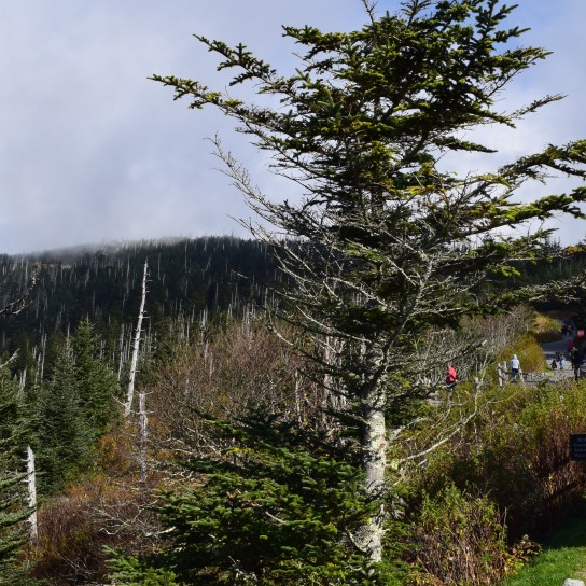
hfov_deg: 35.3
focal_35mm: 48
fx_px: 919
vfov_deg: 35.2
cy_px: 238
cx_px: 324
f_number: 11
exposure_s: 1/500
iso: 400
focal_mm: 20
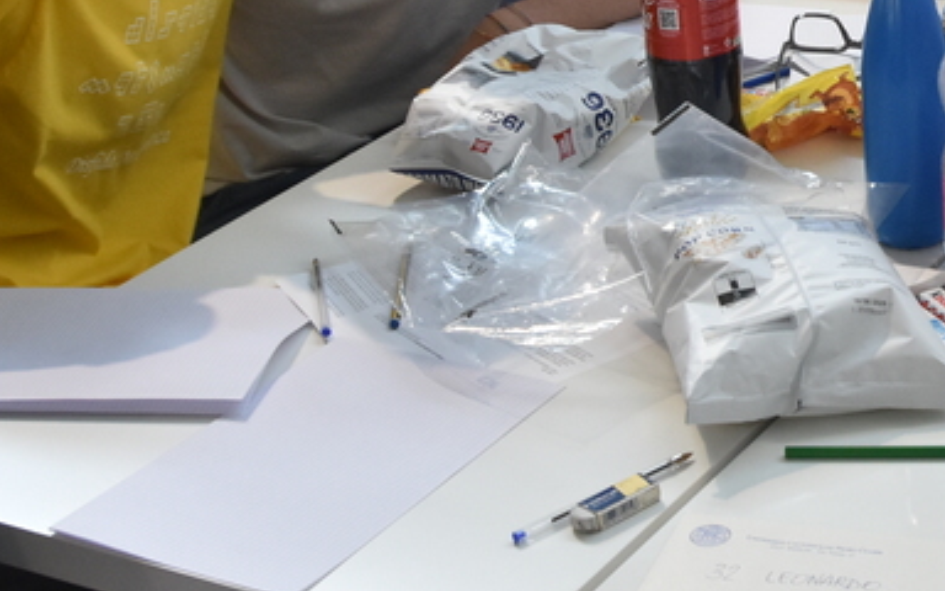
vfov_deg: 15.1
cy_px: 103
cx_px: 997
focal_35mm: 86
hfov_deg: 22.9
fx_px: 2215
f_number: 5
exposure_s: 1/100
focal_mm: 18
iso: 800
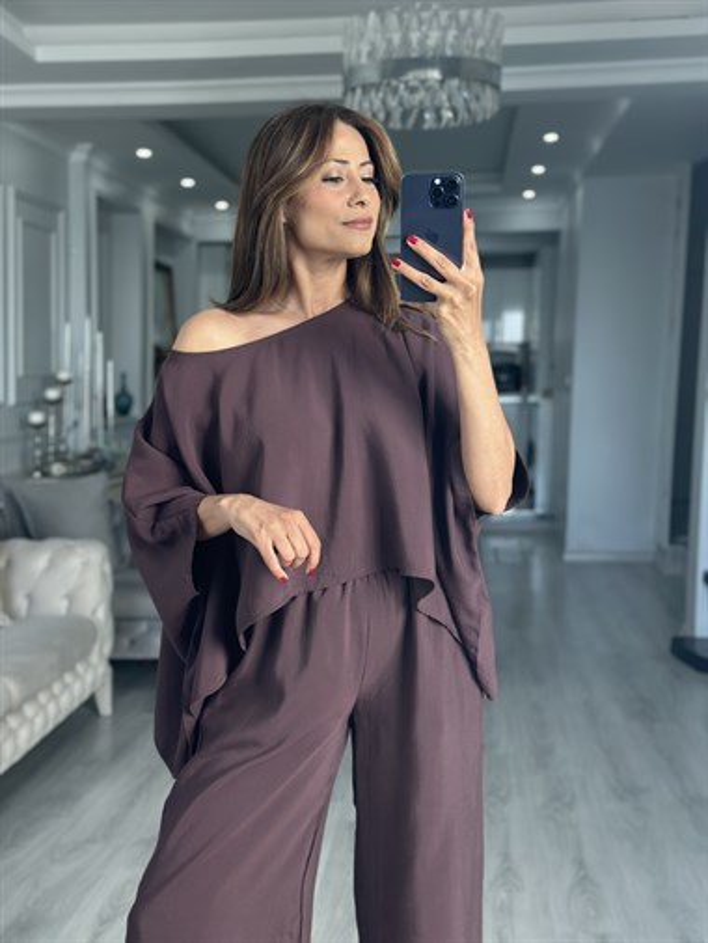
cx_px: 354
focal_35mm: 48
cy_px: 472
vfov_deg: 39.6
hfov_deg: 30.3
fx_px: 1308
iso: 80
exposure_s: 1/121
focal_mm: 6.86
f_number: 1.78
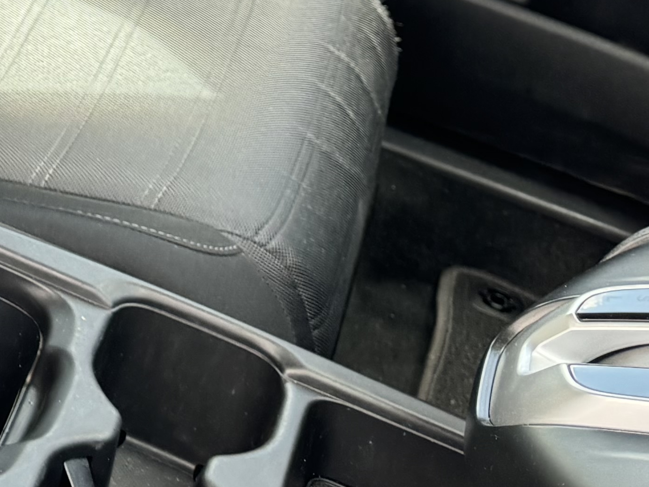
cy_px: -179
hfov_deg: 16.4
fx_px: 1856
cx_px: -537
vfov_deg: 14.2
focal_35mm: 99
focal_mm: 6.76
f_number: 1.78
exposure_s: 1/121
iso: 125
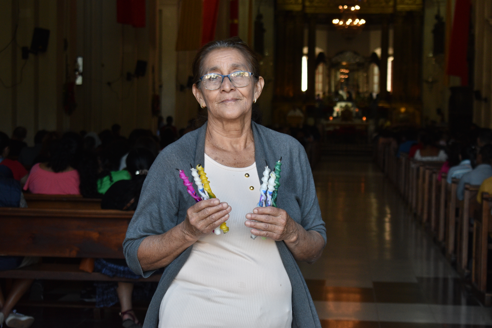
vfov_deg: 16.6
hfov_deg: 24.6
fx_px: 1127
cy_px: 164
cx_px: 246
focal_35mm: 82
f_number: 5.6
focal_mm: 55
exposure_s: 1/160
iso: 800
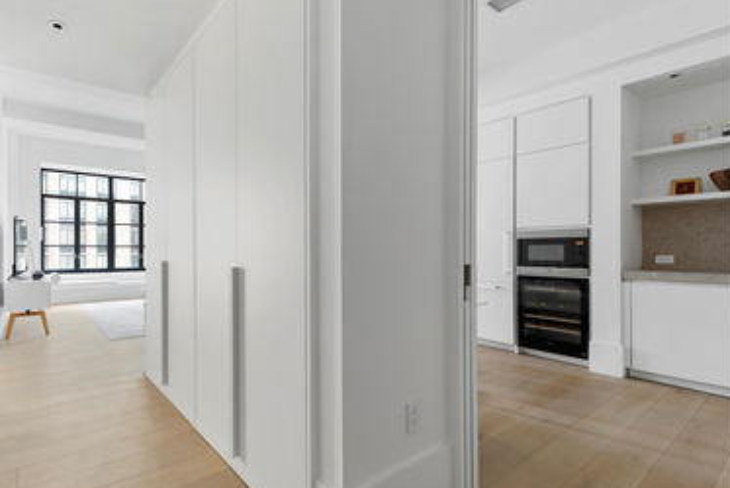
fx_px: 365
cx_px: 266
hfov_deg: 87.9
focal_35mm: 18
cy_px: 245
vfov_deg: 67.4
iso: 100
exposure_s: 2.5
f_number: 8
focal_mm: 14
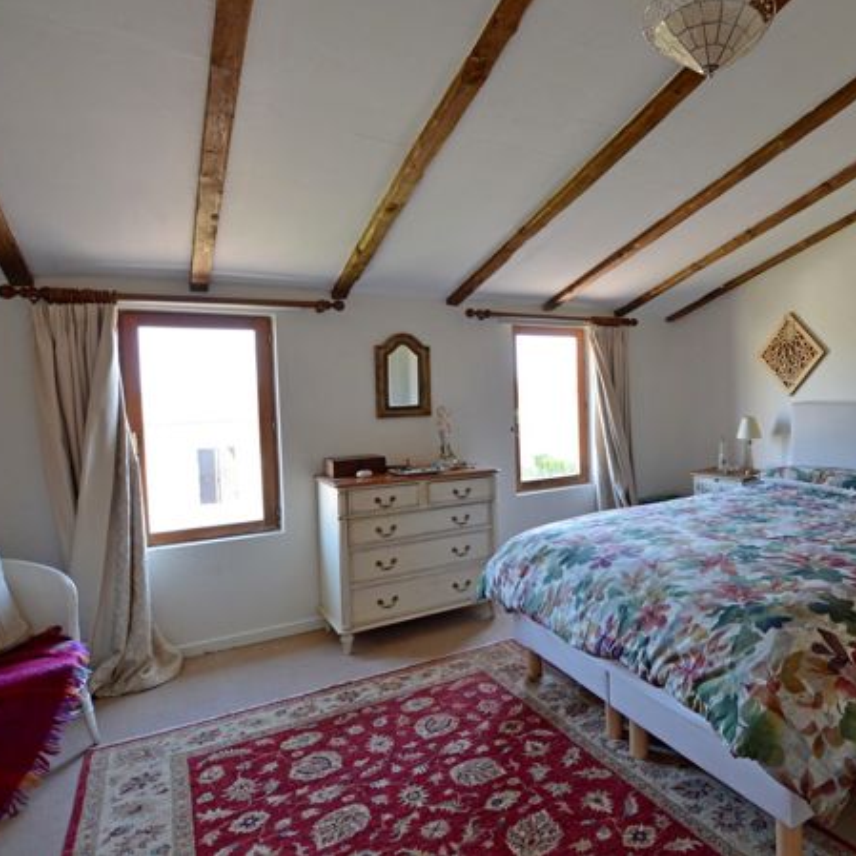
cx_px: 615
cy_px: 412
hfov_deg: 71.0
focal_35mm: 20
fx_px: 560
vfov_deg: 74.8
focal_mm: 10
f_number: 4
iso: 400
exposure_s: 1/60
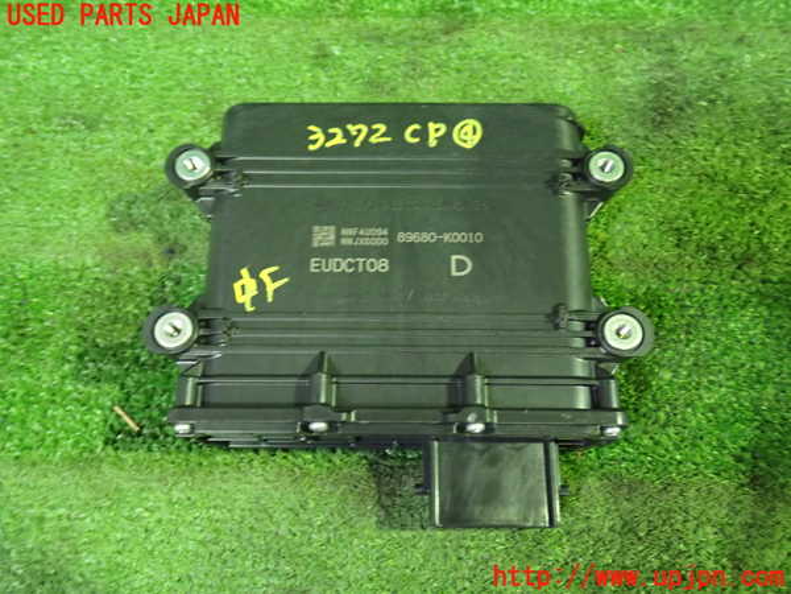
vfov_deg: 46.8
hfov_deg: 60.0
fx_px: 686
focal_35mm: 30
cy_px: 297
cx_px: 396
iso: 1000
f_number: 2.3
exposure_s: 1/30
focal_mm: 5.4
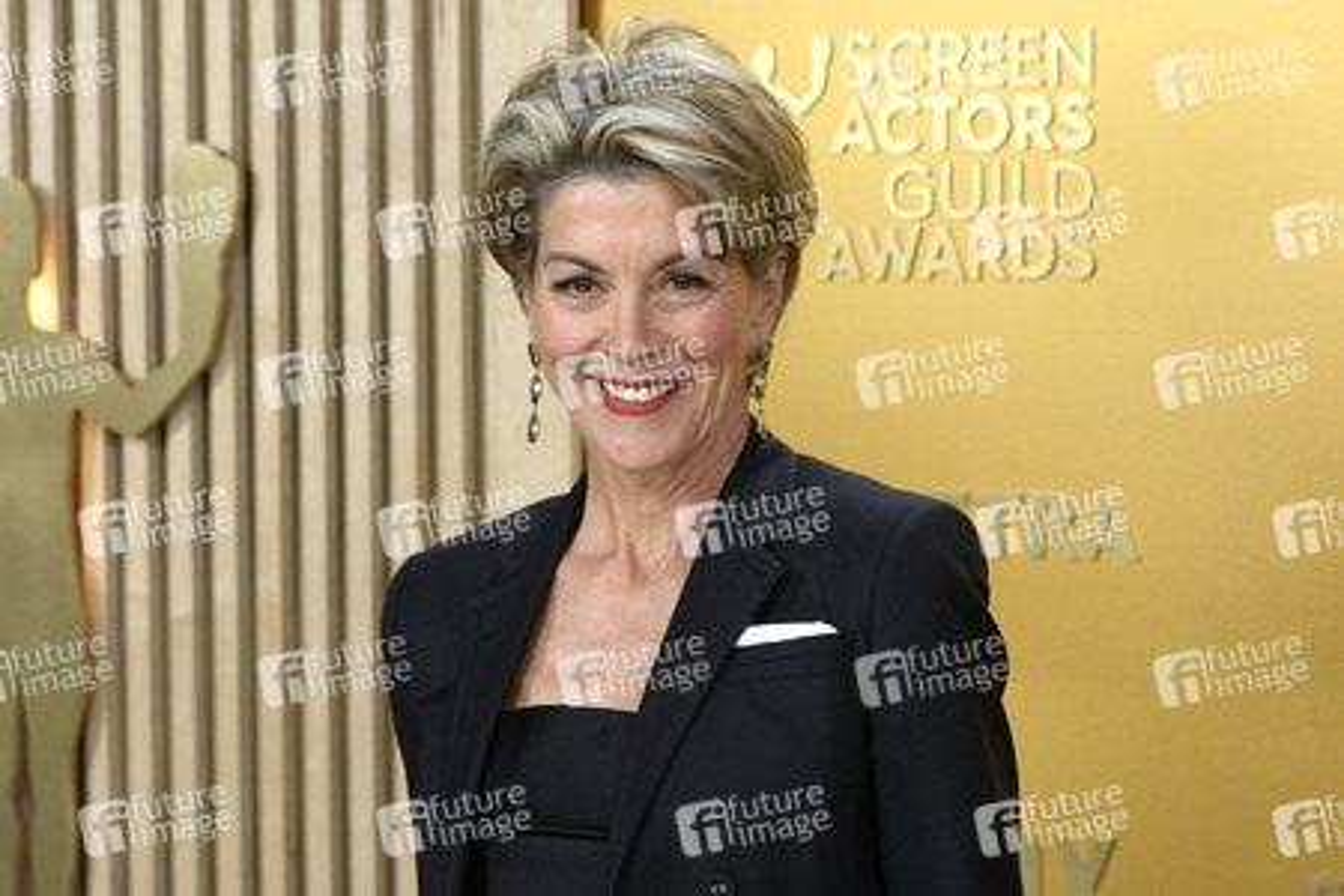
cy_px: 448
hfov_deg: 21.5
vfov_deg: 14.4
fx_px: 3546
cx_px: 672
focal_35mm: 95
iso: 2500
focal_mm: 95
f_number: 6.3
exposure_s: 1/250
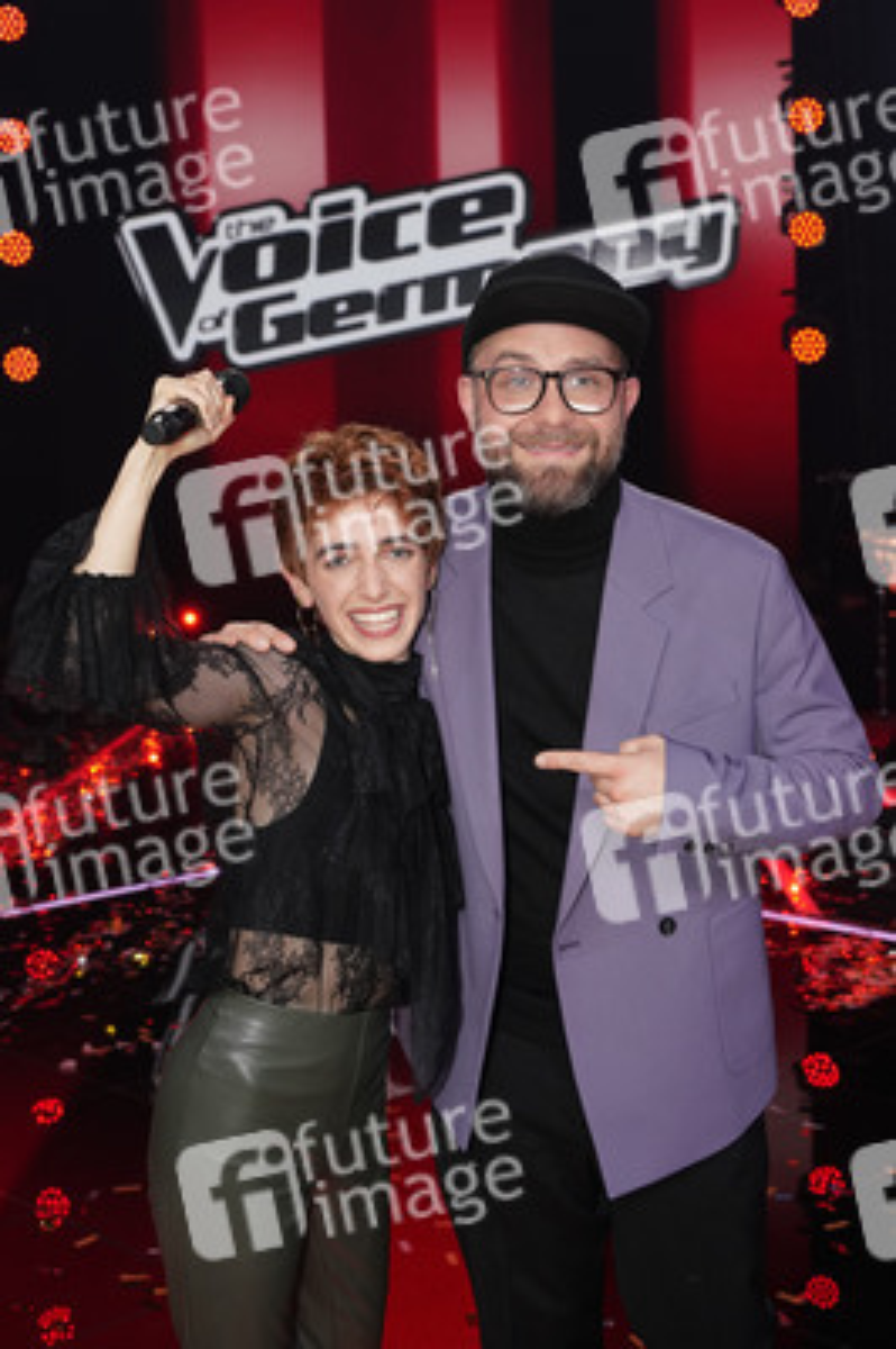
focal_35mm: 44
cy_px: 674
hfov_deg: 30.5
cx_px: 448
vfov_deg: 44.5
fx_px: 1645
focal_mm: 44
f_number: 5.6
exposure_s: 1/100
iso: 1600
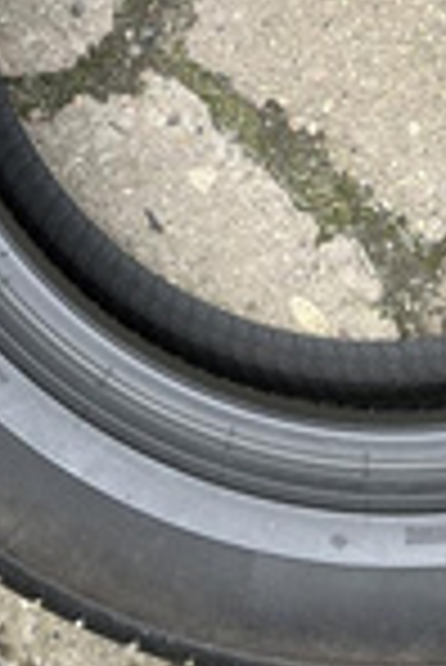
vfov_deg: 24.8
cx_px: 315
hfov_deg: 17.9
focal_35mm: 76
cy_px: -68
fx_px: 1409
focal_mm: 6.86
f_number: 1.78
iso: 64
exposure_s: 1/121
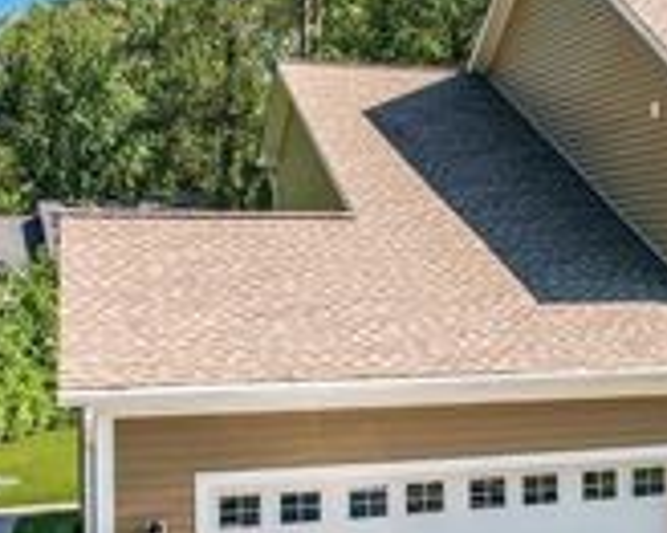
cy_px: 511
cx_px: 659
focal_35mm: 63
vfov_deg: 23.4
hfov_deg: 28.3
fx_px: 1243
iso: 110
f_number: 2.8
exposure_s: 1/1000
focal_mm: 8.38
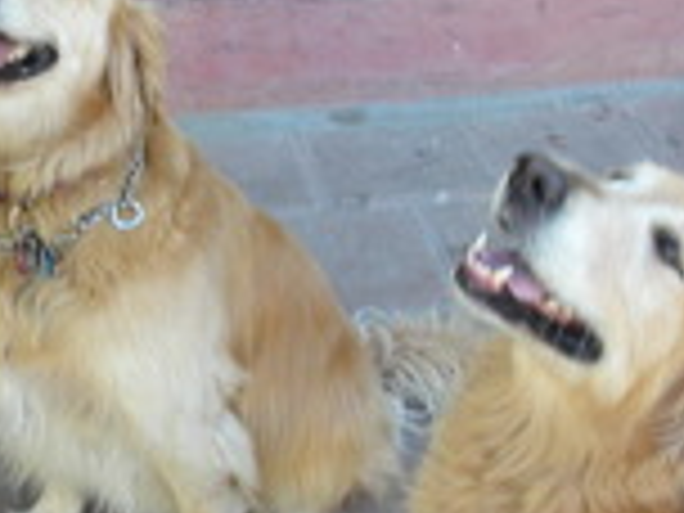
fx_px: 1818
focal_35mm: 92
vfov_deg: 16.1
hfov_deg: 20.7
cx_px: 27
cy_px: 261
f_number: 3
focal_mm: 5.8
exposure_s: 1/49.3
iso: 50
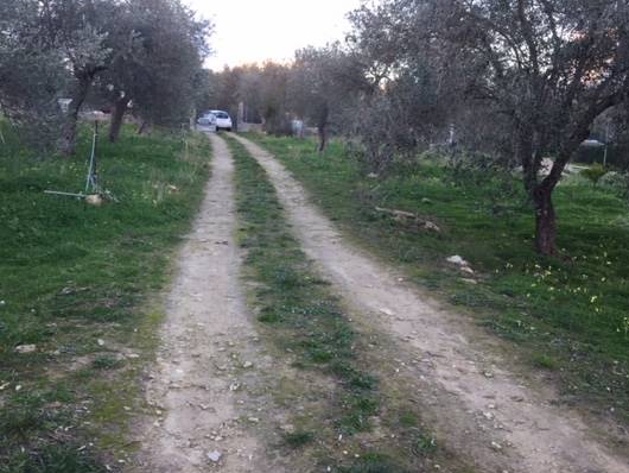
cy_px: 238
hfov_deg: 52.5
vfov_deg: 40.7
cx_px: 285
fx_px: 636
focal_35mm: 35
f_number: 2.2
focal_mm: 4.15
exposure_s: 1/50
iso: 32
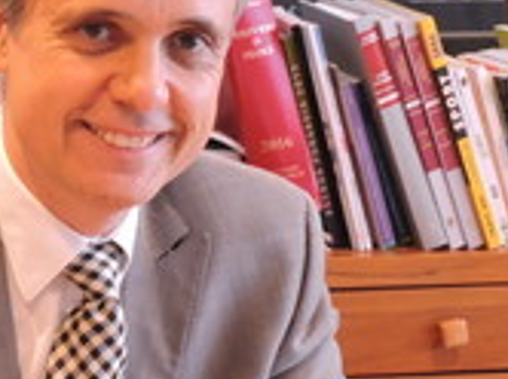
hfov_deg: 11.2
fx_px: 2550
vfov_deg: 8.5
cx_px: -64
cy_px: 177
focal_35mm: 174
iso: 280
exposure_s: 1/30
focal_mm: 8.1
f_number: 4
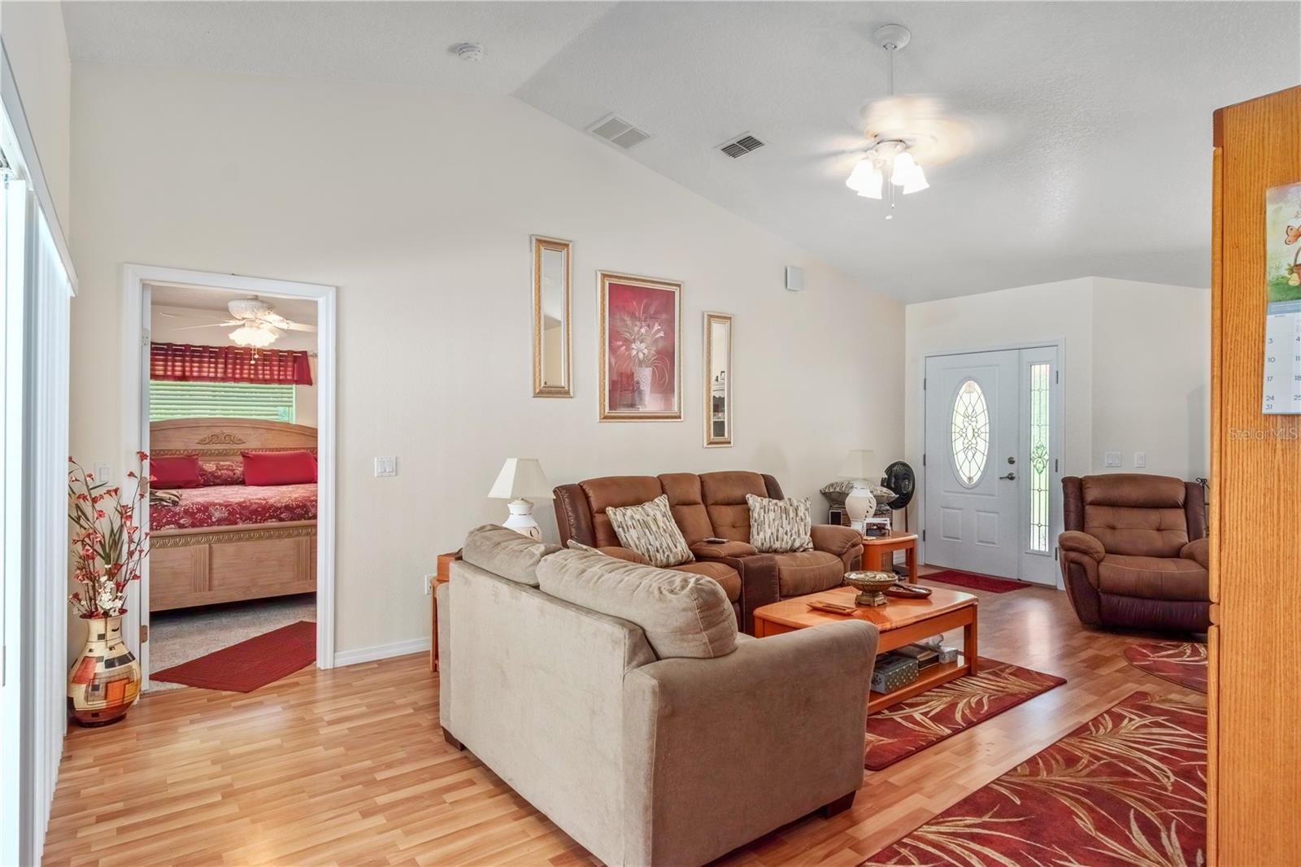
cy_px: 434
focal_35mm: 20
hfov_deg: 85.4
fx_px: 705
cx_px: 650
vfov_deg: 63.2
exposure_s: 1/2.5
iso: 250
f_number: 9
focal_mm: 13
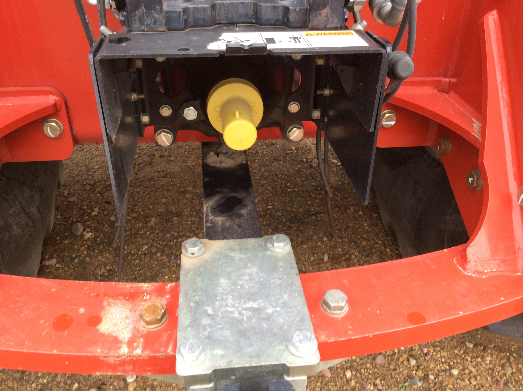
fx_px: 483
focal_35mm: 32
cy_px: 196
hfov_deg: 56.9
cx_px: 262
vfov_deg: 44.1
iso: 50
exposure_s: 1/120
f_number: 2.4
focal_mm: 3.3
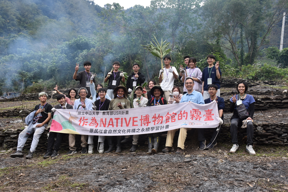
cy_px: 96
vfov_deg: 36.9
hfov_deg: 53.1
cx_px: 144
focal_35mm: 36
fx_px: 288
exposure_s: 1/125
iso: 400
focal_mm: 24
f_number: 5.6
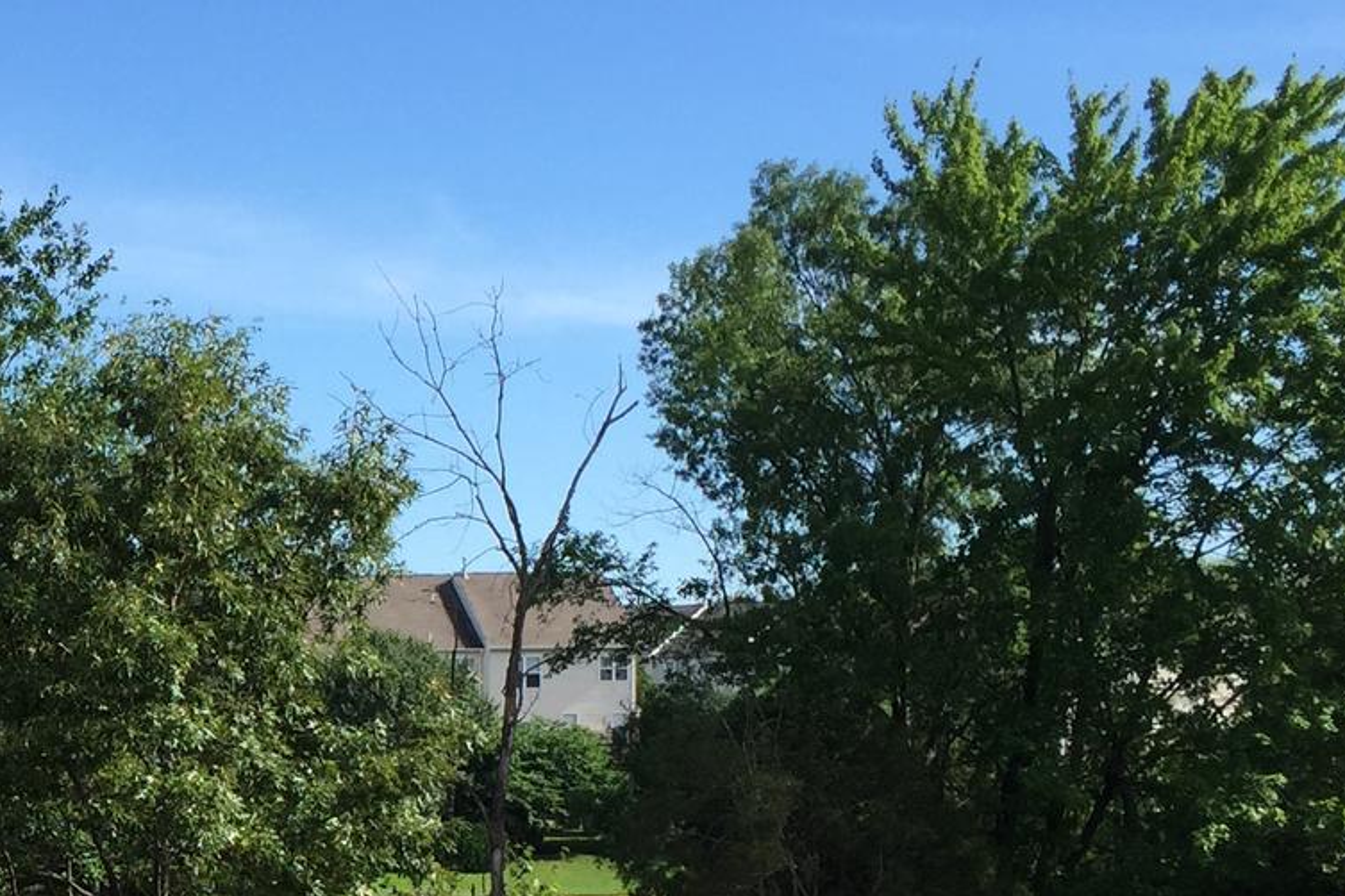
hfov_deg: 23.0
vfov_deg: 16.4
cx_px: -202
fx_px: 3063
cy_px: 871
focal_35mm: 82
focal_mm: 4.15
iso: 32
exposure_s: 1/1130
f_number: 2.2
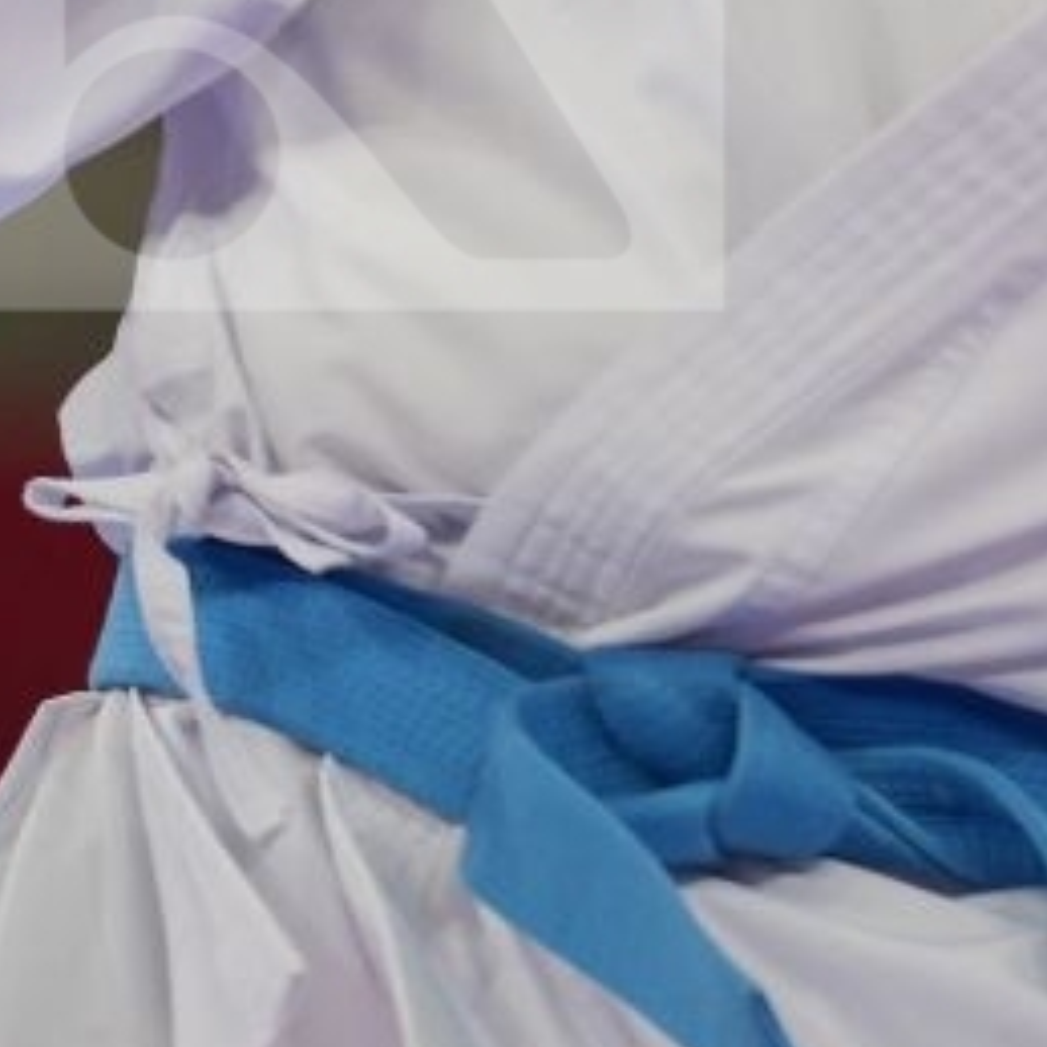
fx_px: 40482
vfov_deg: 1.5
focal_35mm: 1183
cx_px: 1718
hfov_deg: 1.5
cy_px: -57
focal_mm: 200
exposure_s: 1/1000
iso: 500
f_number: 2.8
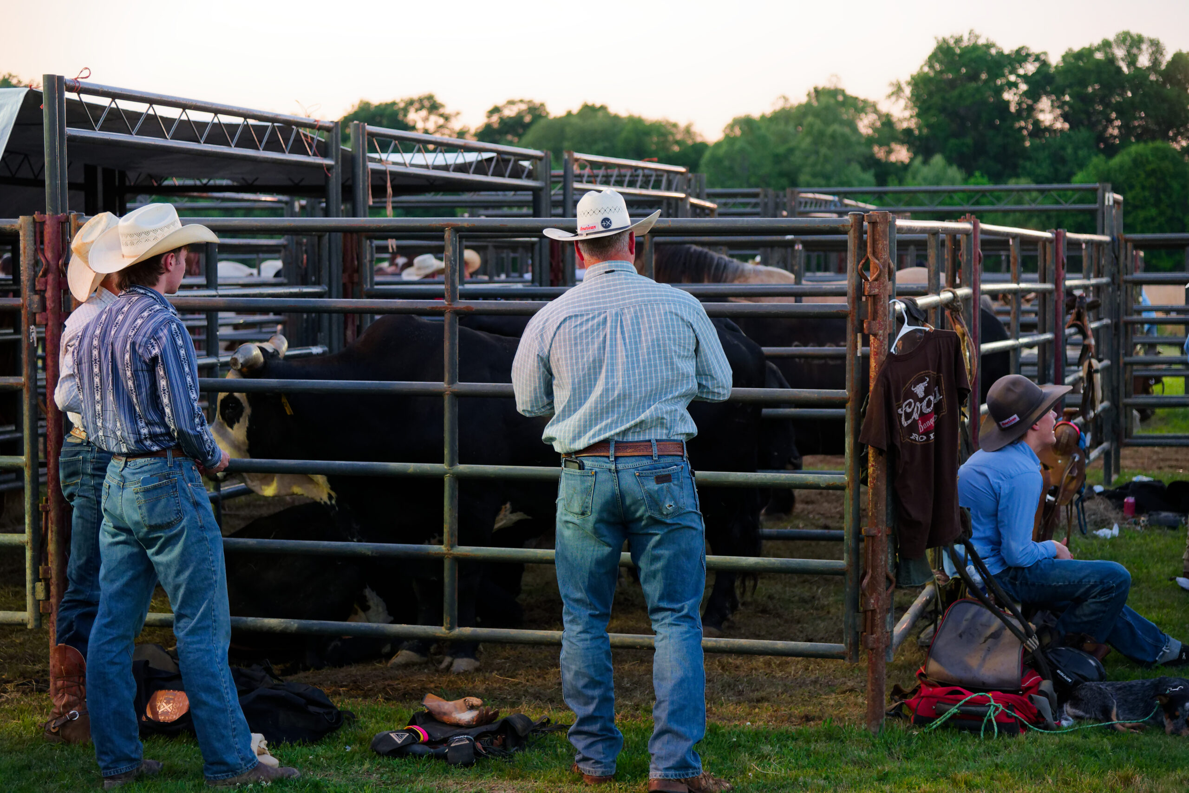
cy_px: 396
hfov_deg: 30.5
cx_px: 594
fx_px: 2180
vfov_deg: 20.6
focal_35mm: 66
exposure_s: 1/500
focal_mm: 66
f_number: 4
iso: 2000
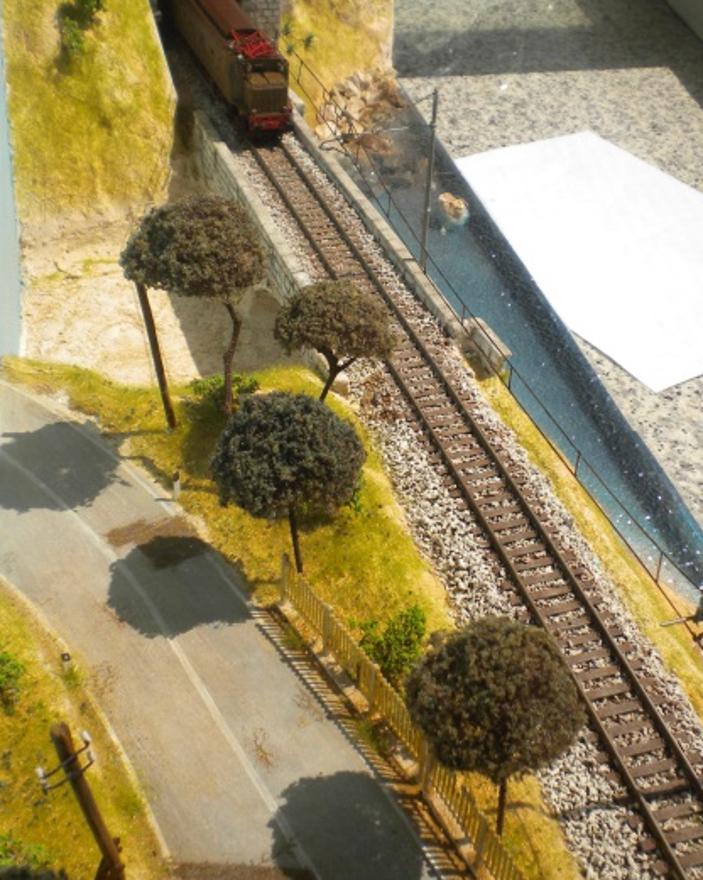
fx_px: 1094
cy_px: 399
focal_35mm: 42
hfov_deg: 35.6
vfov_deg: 43.8
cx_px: 319
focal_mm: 6.3
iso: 80
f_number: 4.6
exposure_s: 1/737
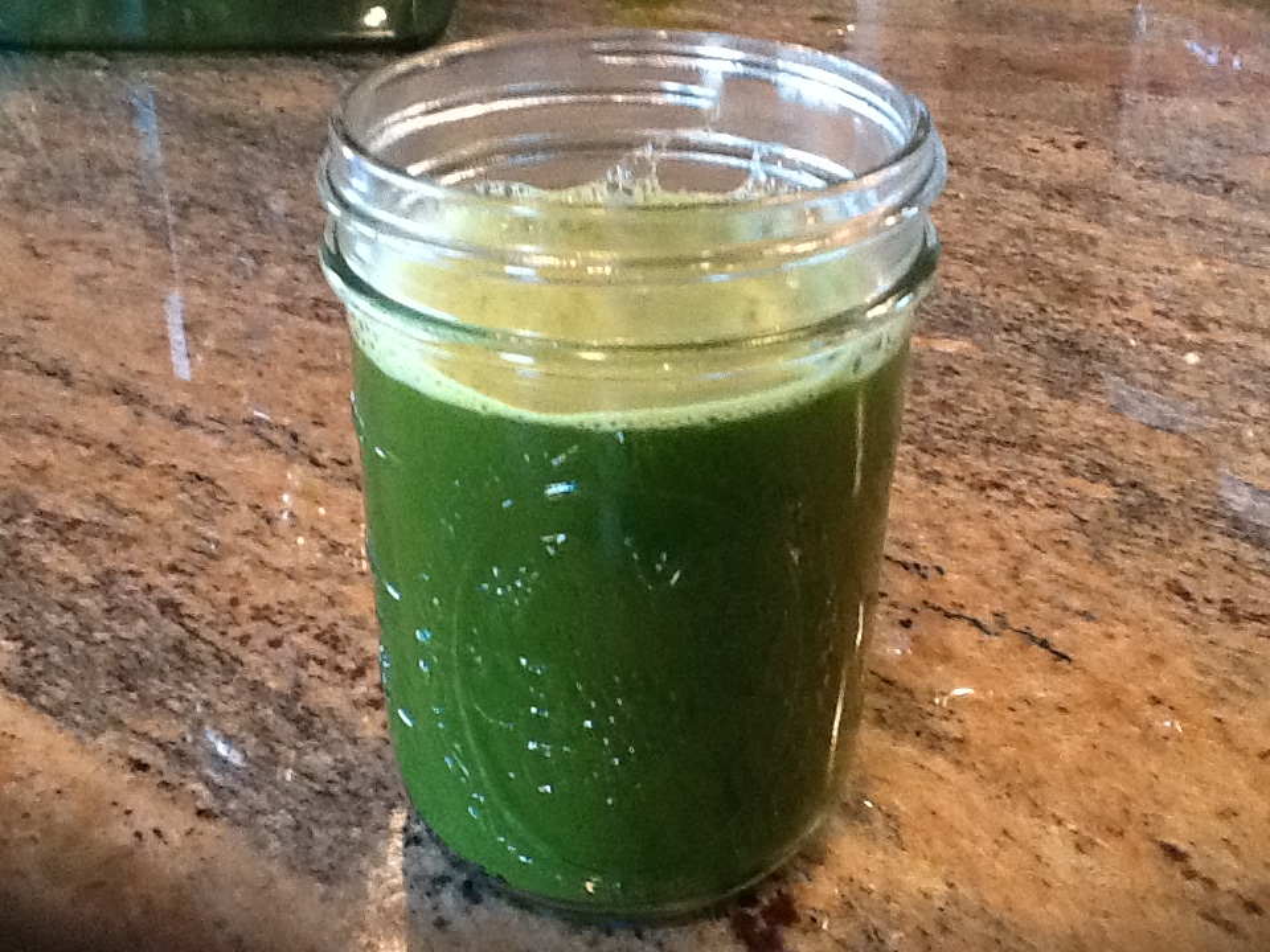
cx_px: 635
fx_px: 1614
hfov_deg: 42.9
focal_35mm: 44
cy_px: 476
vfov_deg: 32.9
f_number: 2.4
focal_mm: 2.03
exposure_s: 1/30
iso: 250
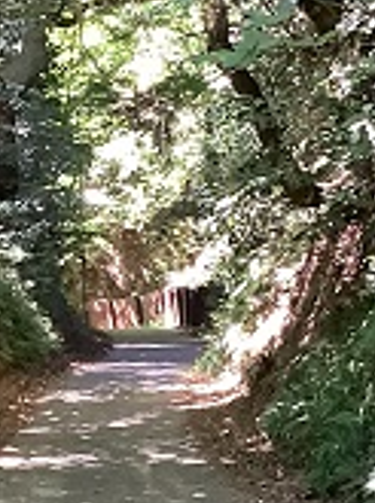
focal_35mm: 123
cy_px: 398
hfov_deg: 11.9
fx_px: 1784
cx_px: 61
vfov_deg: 16.0
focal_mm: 3.3
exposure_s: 1/50
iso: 250
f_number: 2.4
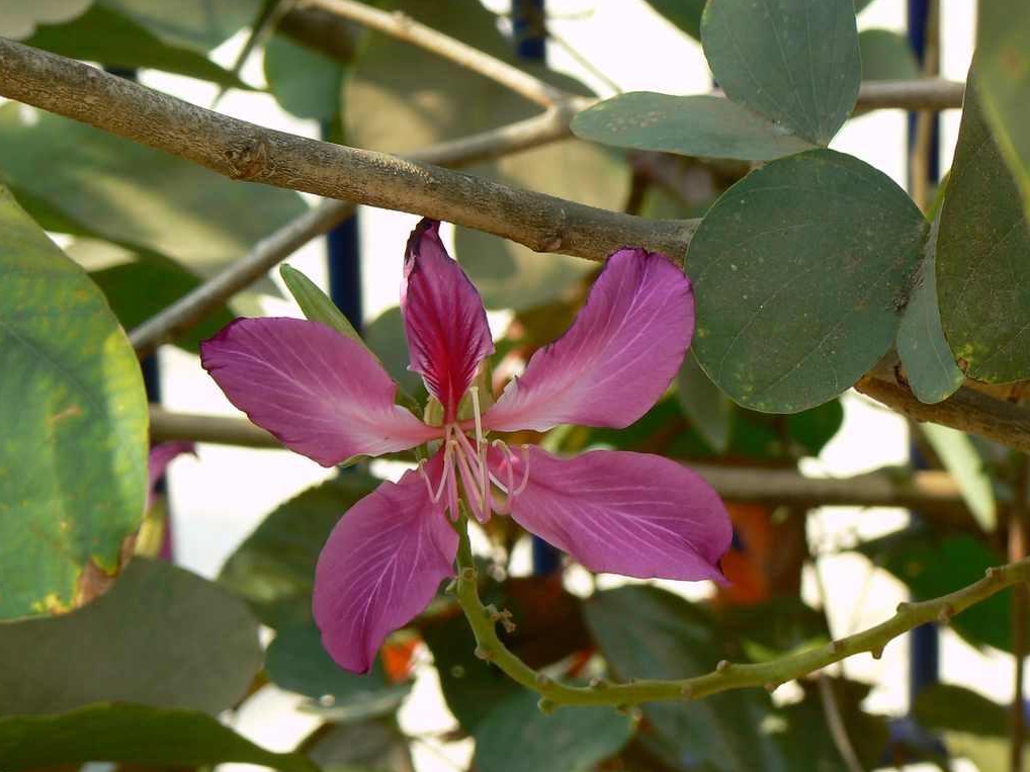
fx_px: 4819
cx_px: 513
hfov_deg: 12.2
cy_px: 387
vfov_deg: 9.2
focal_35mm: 162
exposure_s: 1/100
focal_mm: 26.8
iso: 80
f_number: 4.5
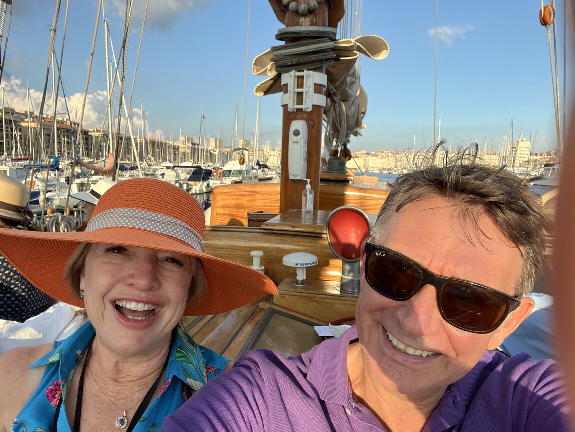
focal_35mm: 24
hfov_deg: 71.6
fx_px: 399
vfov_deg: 56.8
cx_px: 284
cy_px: 218
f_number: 2.2
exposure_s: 1/289
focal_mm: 2.71
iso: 32
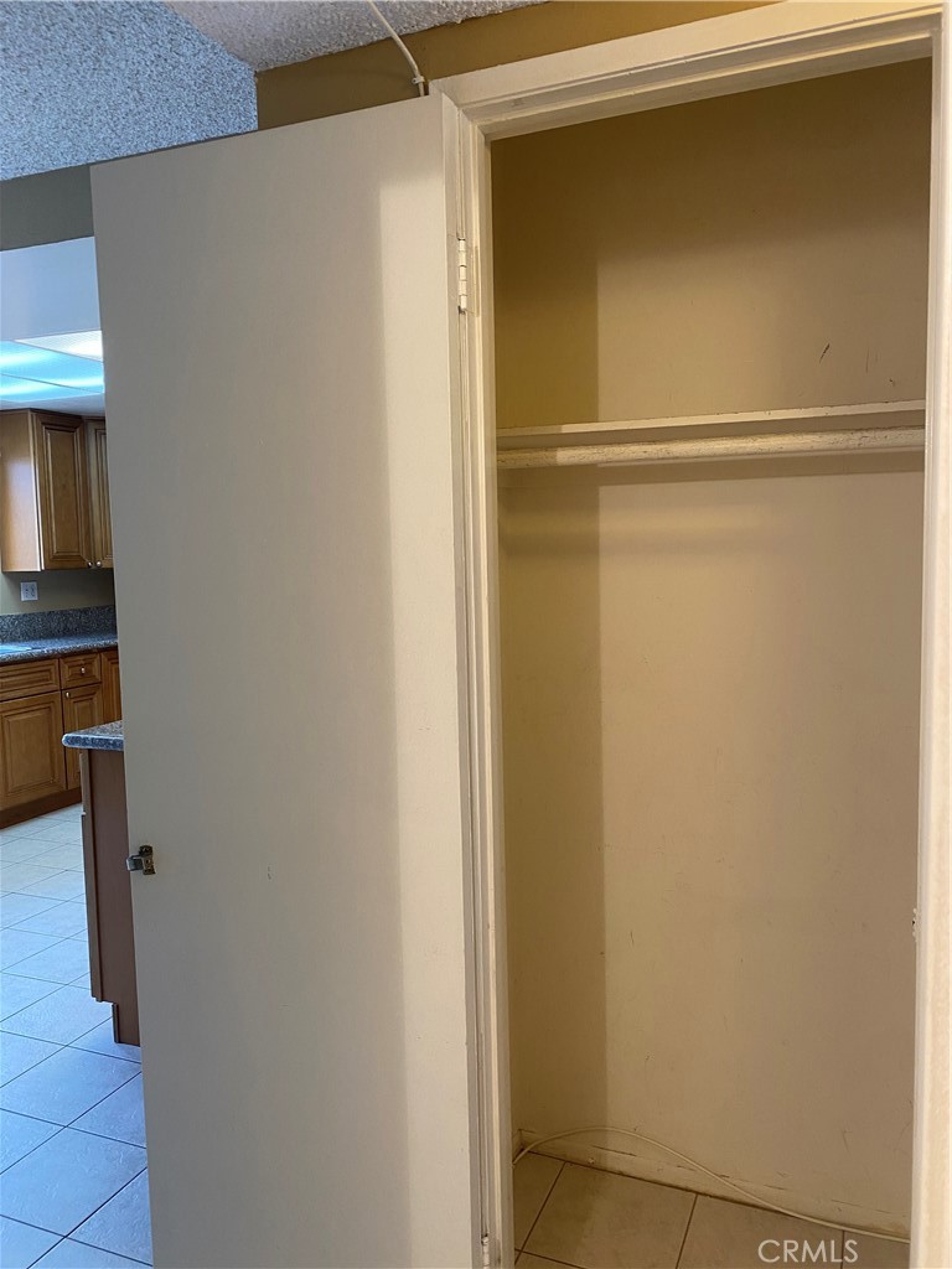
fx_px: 953
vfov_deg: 67.3
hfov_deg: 53.1
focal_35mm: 26
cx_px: 476
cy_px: 634
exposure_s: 1/60
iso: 125
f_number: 1.8
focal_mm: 4.25
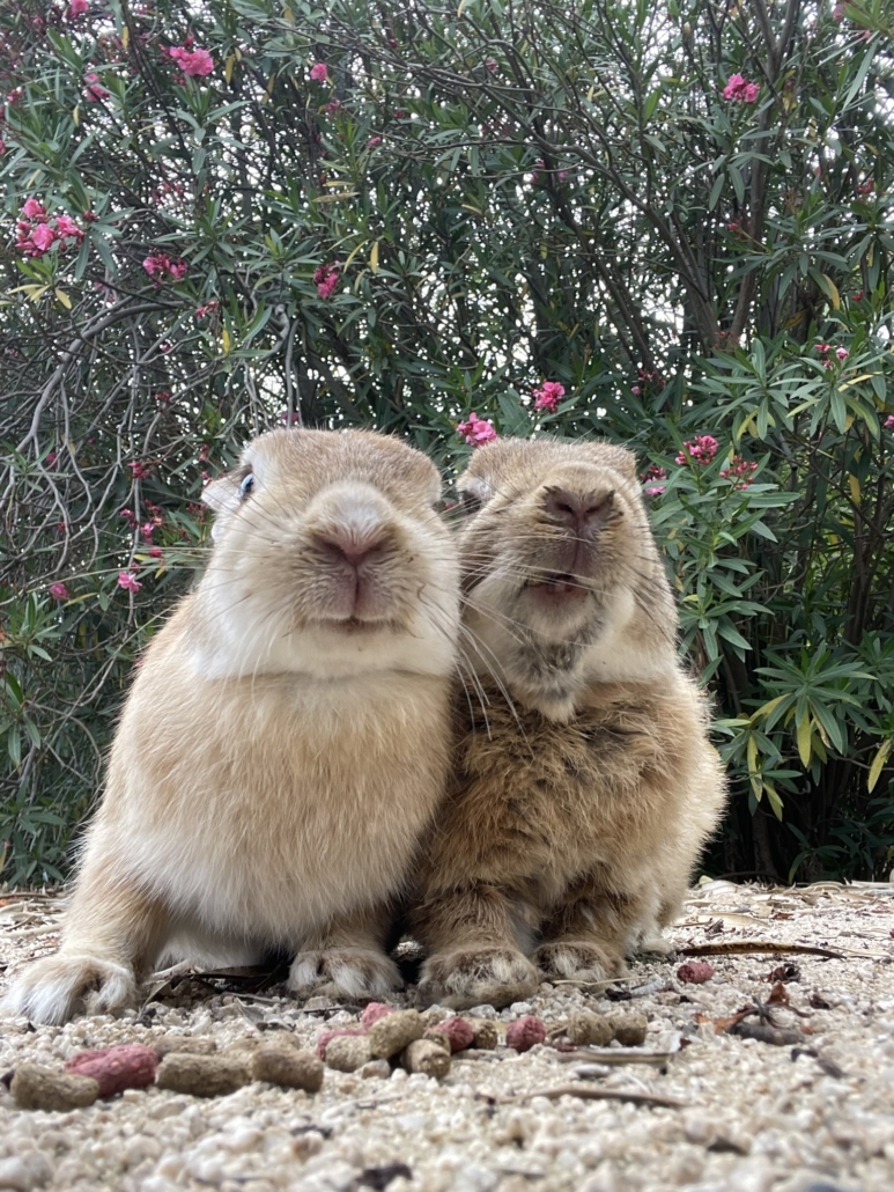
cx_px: 447
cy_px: 596
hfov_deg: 46.8
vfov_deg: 60.0
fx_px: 1033
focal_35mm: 30
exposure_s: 1/129
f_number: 2.2
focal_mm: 2.71
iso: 25
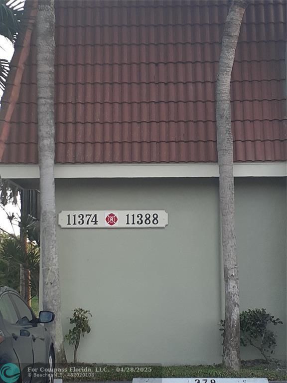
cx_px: 144
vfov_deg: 65.3
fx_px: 298
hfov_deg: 51.4
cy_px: 192
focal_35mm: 27
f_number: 1.9
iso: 50
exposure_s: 1/120
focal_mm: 3.6
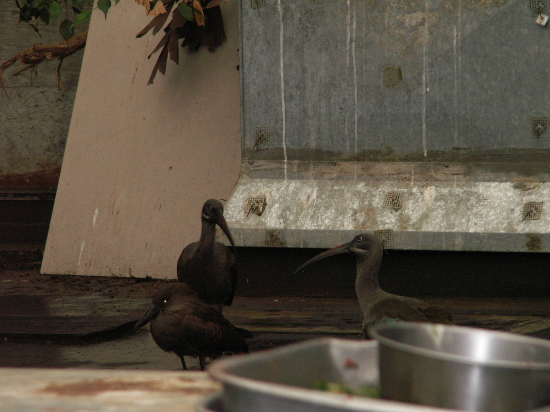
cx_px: 275
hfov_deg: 7.2
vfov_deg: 5.4
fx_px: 4353
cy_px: 206
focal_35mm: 274
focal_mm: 44.95
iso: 160
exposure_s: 1/60
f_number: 4.5
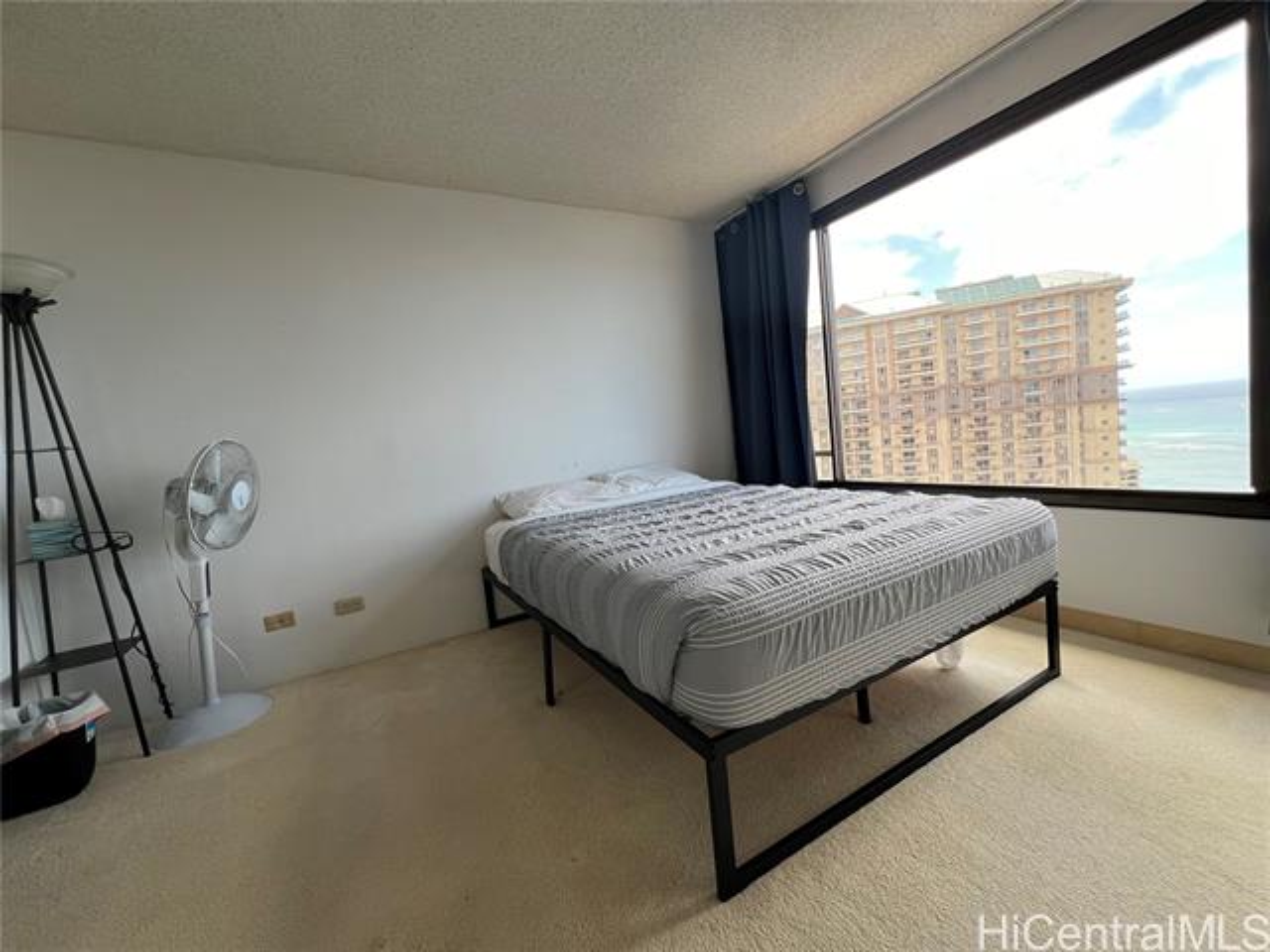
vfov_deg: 89.9
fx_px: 477
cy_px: 476
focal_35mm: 13
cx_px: 635
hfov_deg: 106.2
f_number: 1.8
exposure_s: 1/99
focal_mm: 1.57
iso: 40
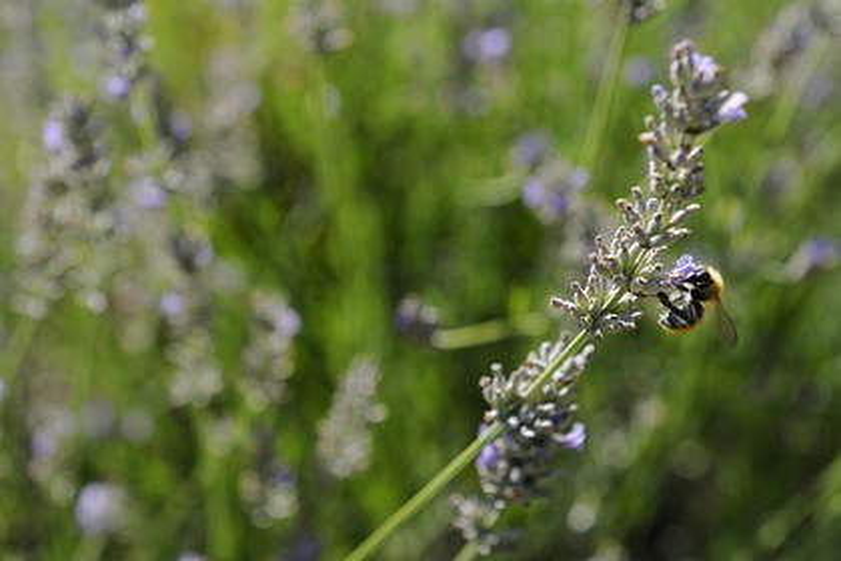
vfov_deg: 19.5
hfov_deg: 28.8
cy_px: 280
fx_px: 1635
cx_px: 420
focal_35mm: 70
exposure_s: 1/320
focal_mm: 70
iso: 200
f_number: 6.3
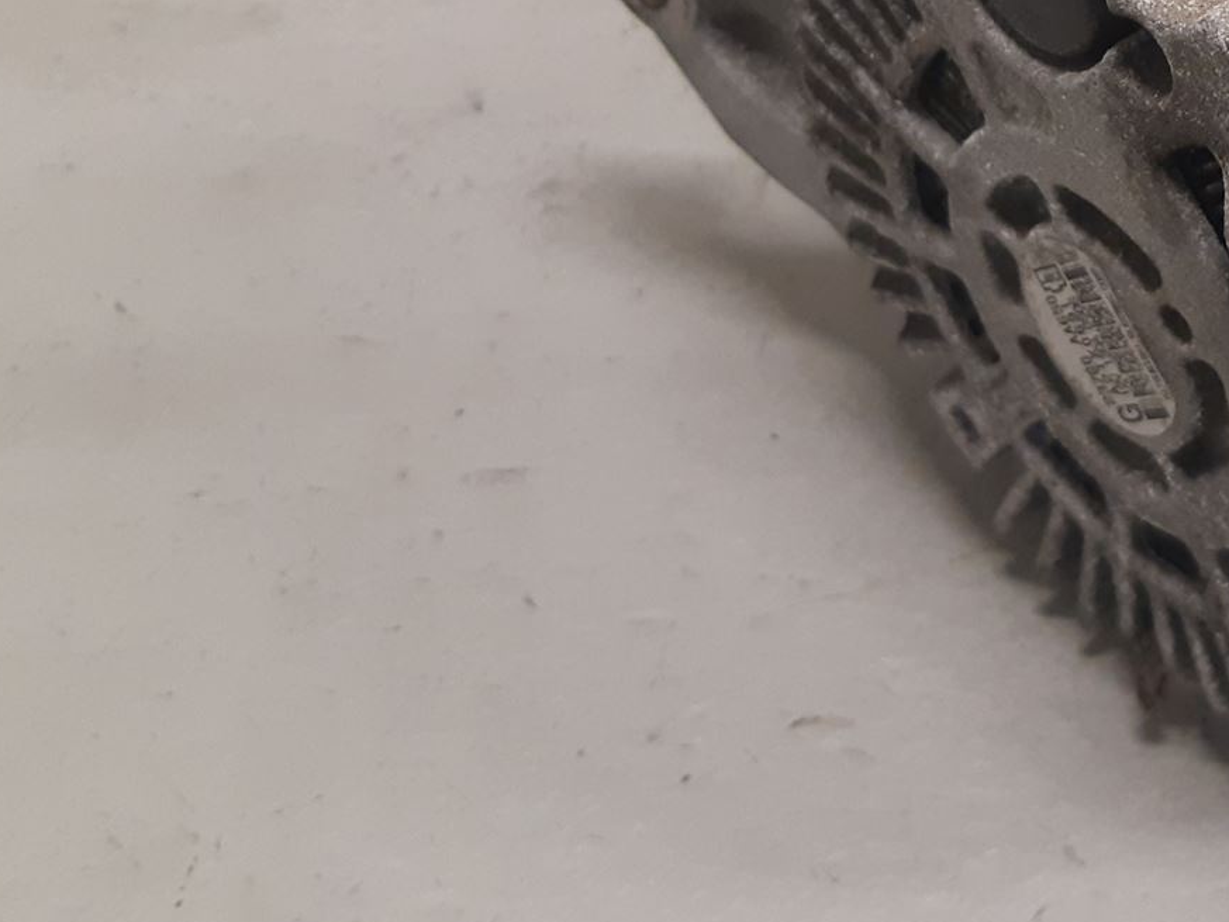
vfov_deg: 23.0
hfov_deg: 29.2
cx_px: 1287
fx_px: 2166
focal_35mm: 61
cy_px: -3
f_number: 1.7
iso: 160
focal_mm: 3.93
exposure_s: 1/50
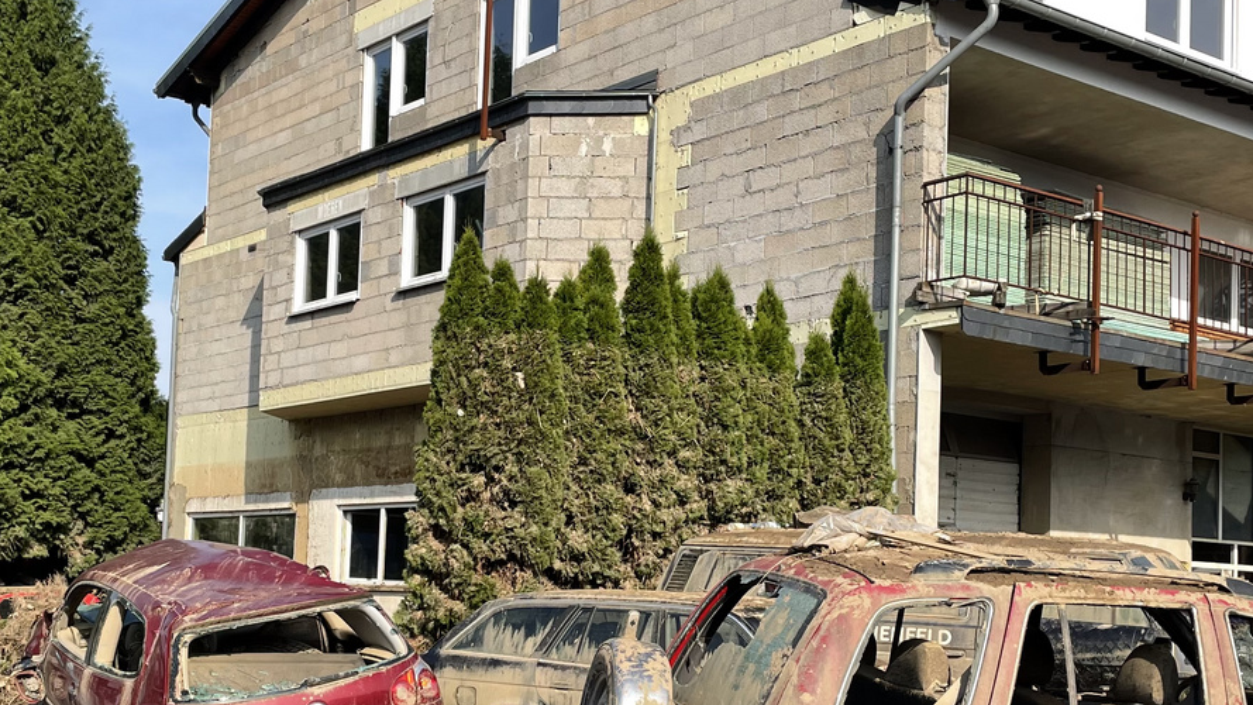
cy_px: 509
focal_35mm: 51
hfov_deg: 40.6
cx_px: 578
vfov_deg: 23.3
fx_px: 1694
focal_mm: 4.2
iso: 32
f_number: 1.6
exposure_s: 1/2304
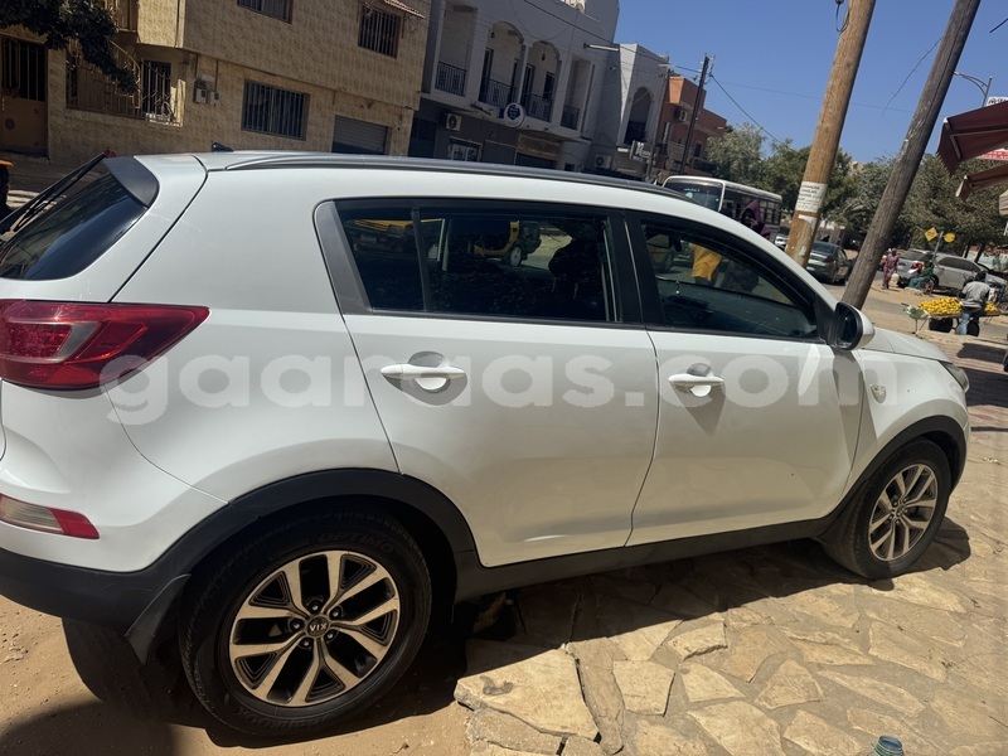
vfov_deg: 56.8
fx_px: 699
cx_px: 504
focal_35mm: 24
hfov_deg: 71.6
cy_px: 378
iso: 80
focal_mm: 6.76
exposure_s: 1/10417
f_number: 1.78
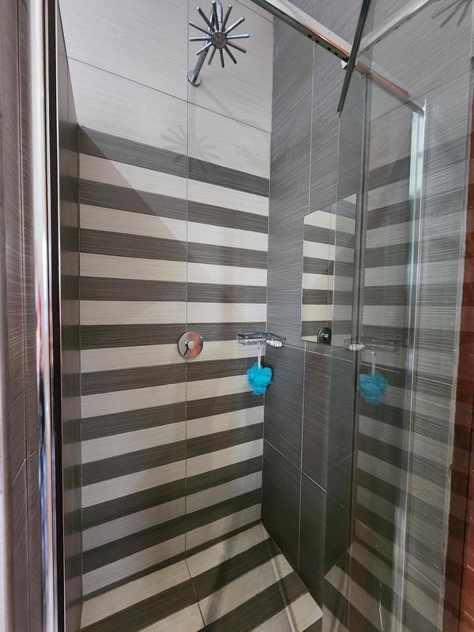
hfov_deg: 89.9
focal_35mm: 13
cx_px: 237
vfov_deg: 106.2
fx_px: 237
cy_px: 316
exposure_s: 1/25
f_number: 2.2
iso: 1000
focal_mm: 2.2
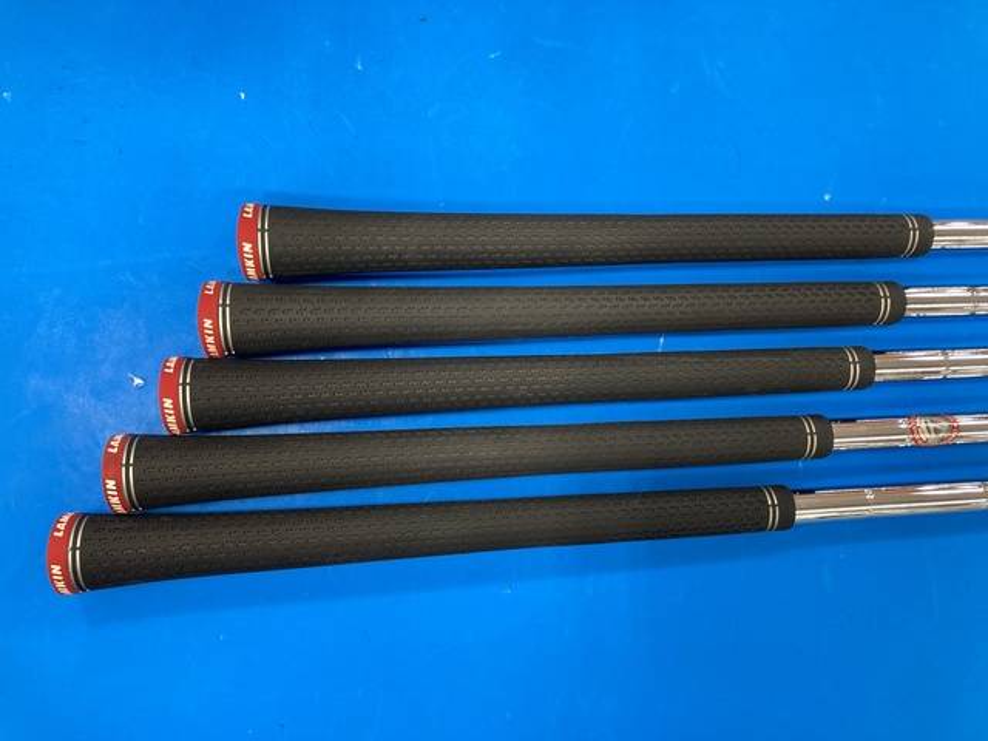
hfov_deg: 63.4
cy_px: 370
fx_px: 799
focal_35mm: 28
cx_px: 494
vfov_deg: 49.7
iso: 80
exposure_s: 1/50
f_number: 1.8
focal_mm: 3.99
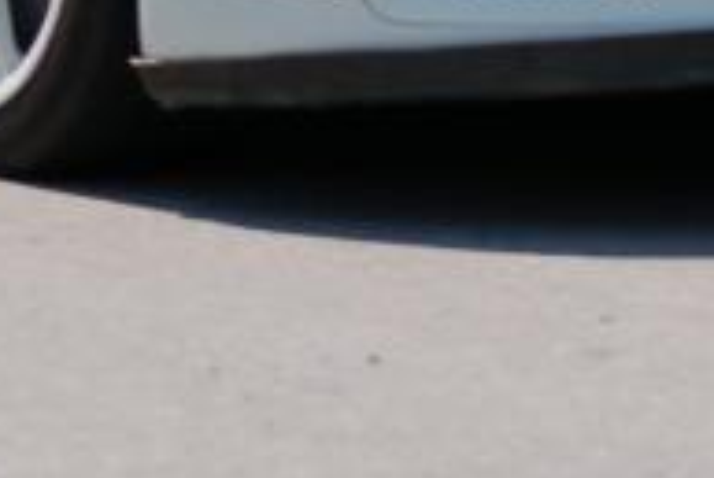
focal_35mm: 524
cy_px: -595
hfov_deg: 3.9
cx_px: 244
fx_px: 10400
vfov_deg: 2.6
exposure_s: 1/1250
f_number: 5
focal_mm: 66
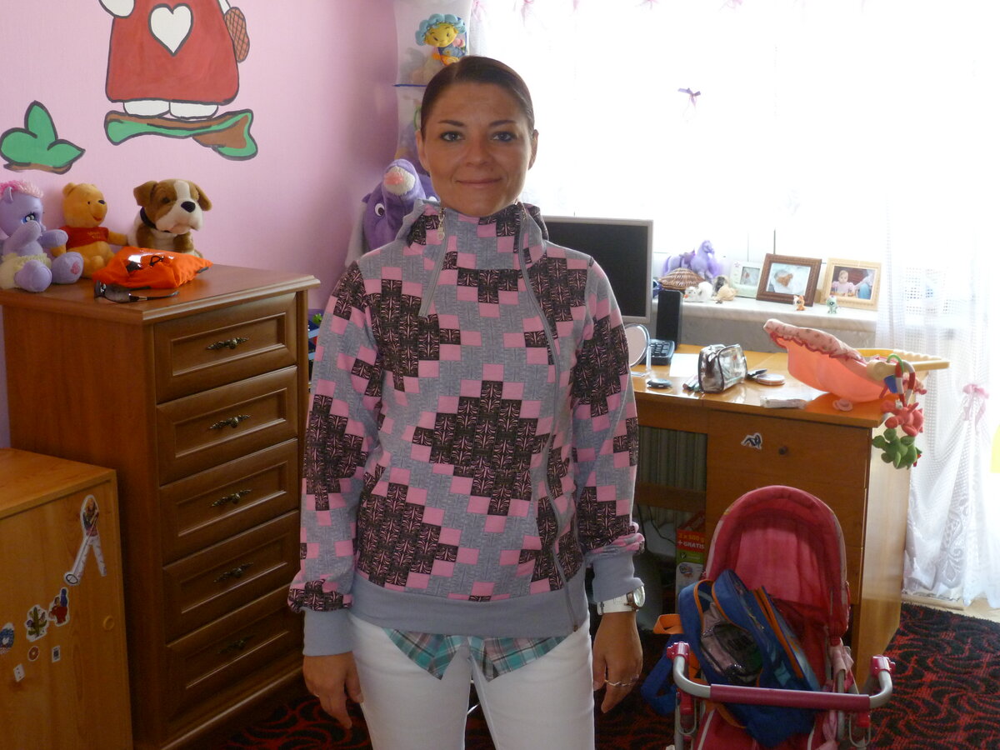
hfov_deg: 39.7
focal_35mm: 48
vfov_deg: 30.3
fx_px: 1387
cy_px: 375
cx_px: 500
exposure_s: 1/40
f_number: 3.5
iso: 250
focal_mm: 8.6
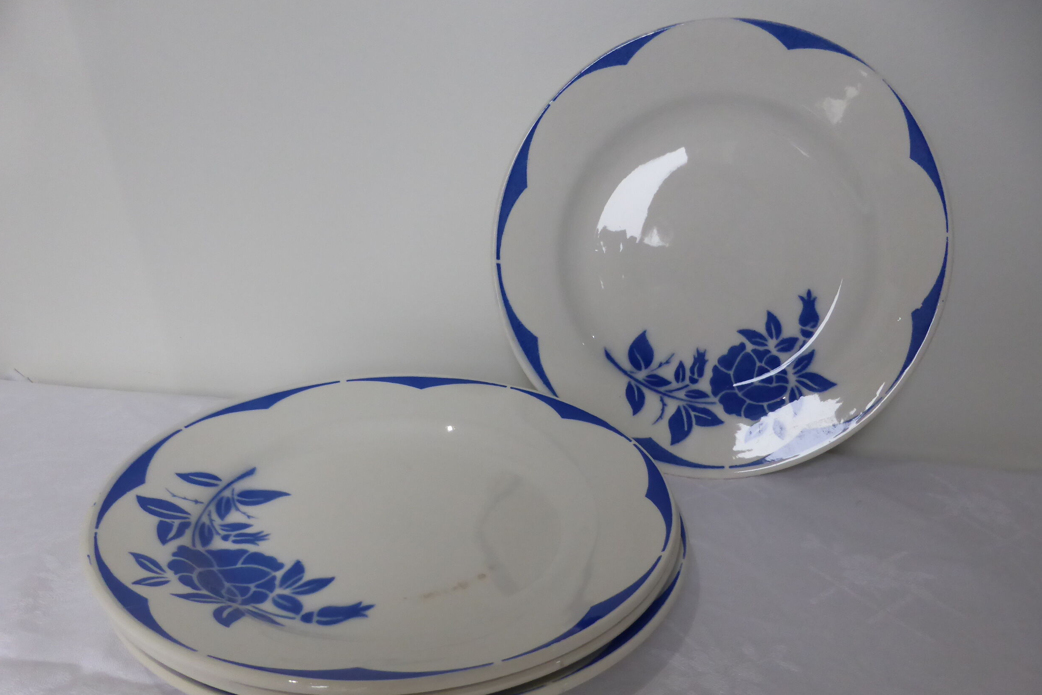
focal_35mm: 27
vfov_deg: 47.8
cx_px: 539
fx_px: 782
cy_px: 397
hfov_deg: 67.4
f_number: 3.3
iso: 320
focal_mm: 4.3
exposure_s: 1/60
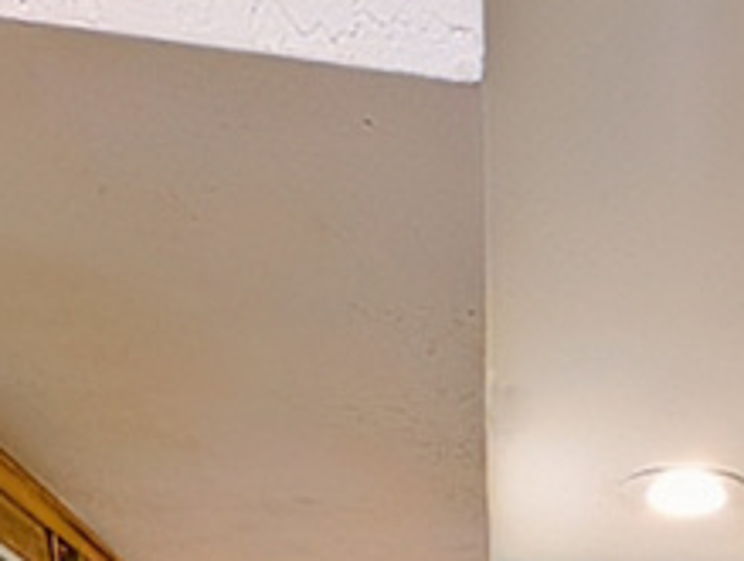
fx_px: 1206
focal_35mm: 56
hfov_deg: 31.3
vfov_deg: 17.3
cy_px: 1173
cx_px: 775
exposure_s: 1/60
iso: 150
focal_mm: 2.23
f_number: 1.95
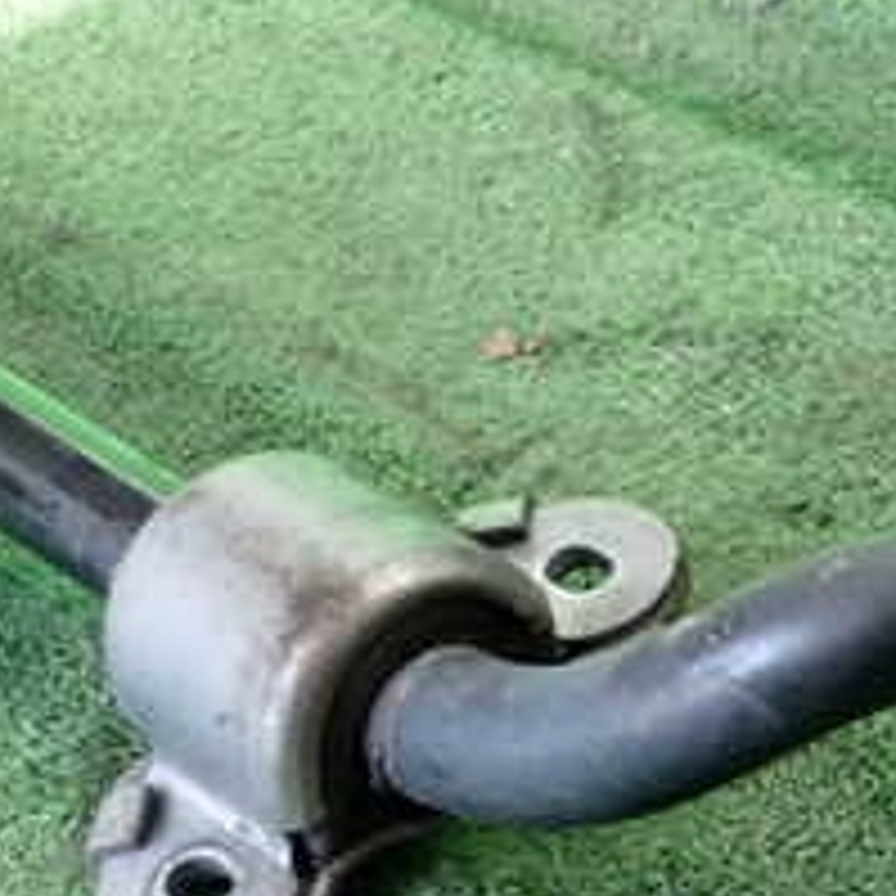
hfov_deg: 14.9
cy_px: 783
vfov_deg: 15.8
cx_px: 1324
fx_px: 3192
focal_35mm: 109
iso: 250
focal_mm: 7.31
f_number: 2.8
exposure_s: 1/125
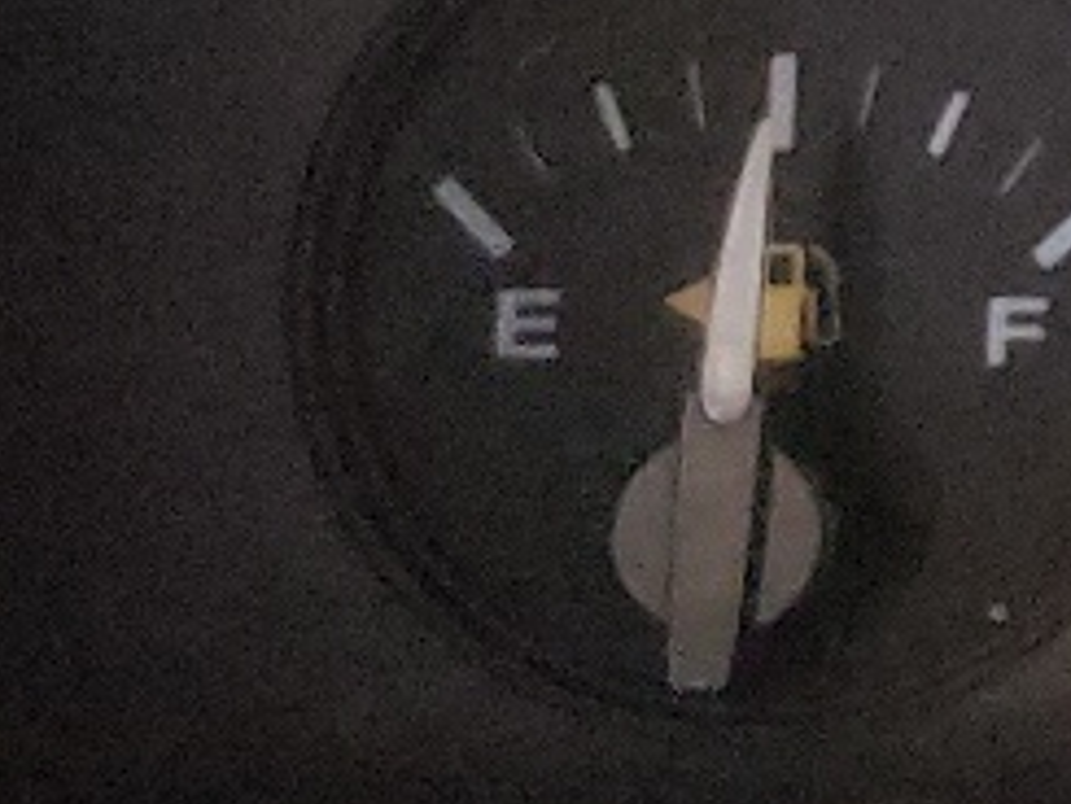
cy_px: -328
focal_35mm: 170
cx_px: 3488
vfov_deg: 8.6
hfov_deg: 8.9
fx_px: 5262
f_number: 1.5
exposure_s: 1/24
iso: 691
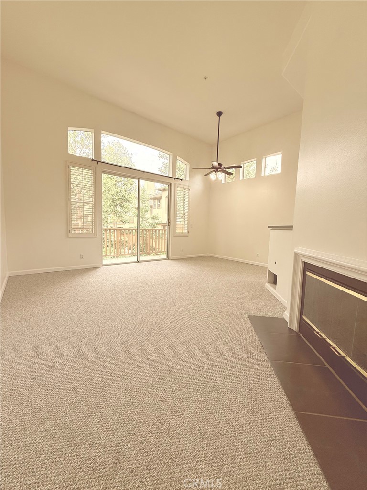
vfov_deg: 102.1
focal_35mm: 14
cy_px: 245
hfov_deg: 85.7
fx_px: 198
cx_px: 184
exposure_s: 1/120
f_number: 2.2
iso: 80
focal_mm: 2.22
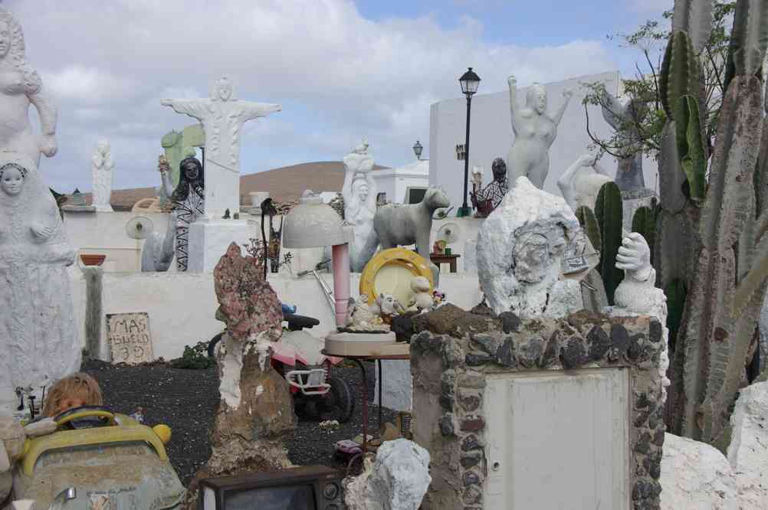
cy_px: 255
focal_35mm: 58
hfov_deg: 34.4
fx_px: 1240
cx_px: 384
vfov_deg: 23.3
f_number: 9.5
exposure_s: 1/250
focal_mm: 38.8
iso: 100
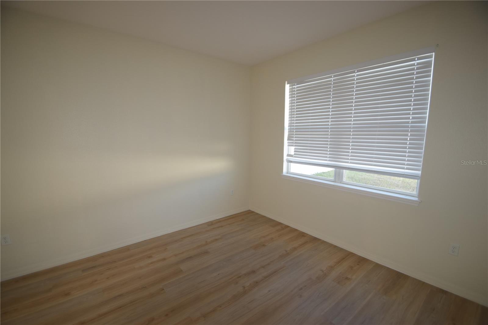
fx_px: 203
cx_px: 244
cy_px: 162
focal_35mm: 15
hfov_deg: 100.4
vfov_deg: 77.3
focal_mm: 10
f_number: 3.5
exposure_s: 1/100
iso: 400
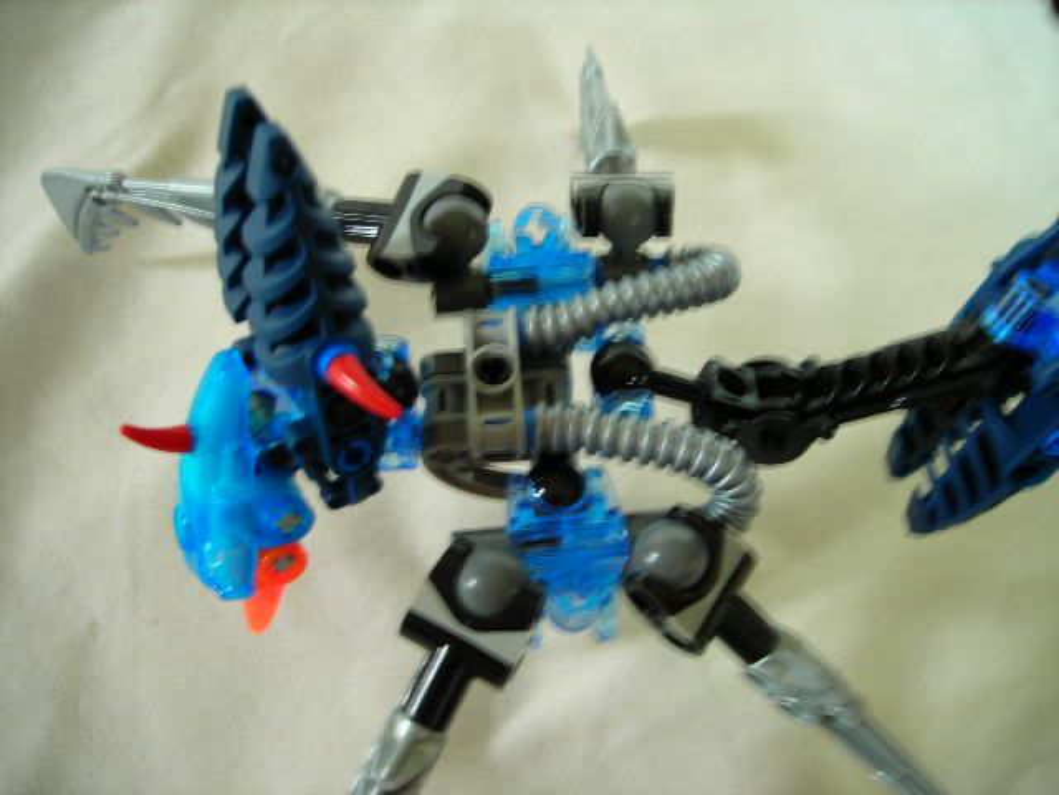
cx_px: 530
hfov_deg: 49.0
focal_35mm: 38
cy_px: 398
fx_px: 1163
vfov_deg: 37.7
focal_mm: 6.3
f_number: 3.2
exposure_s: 1/4.1
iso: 50
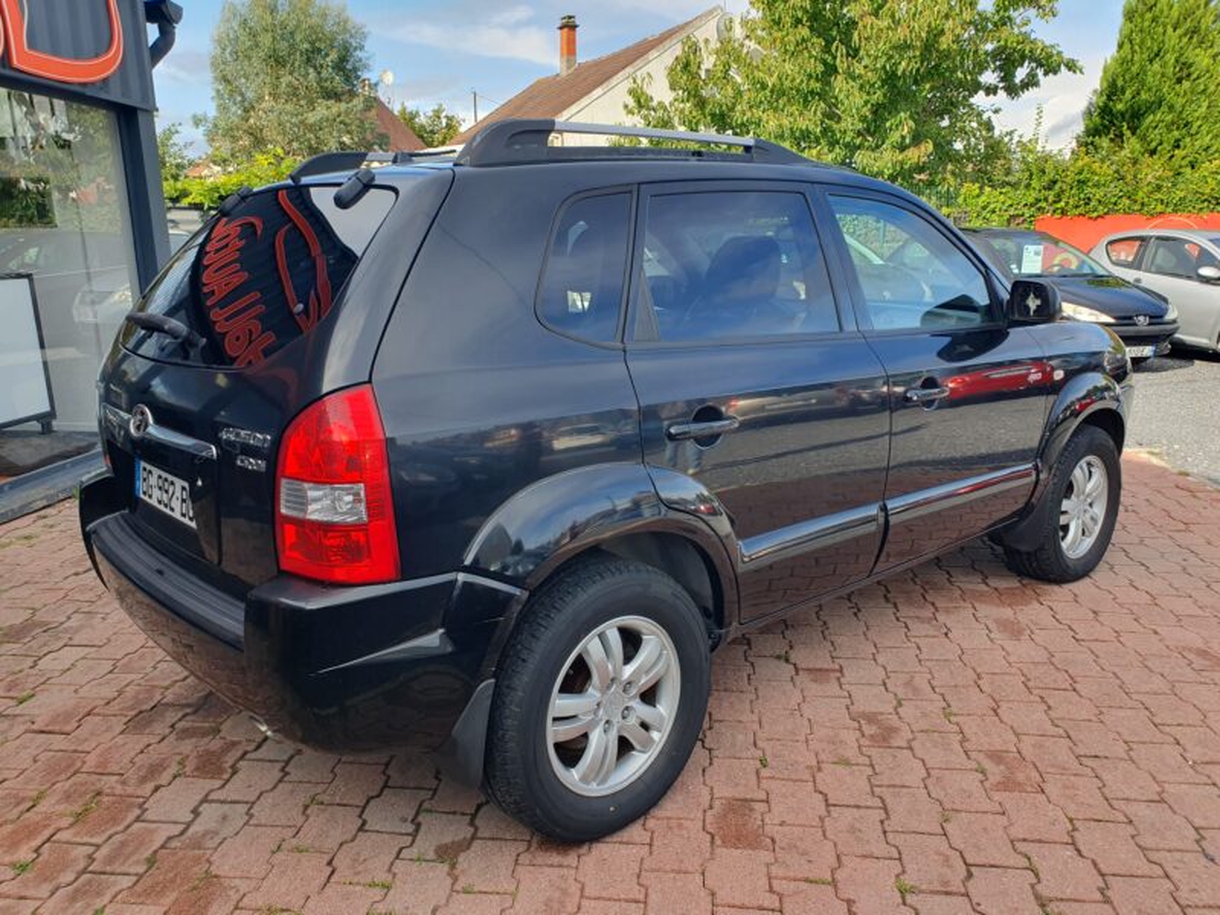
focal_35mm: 26
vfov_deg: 53.1
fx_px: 916
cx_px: 610
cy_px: 458
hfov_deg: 67.3
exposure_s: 1/460
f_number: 2.4
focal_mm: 4.32
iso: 50
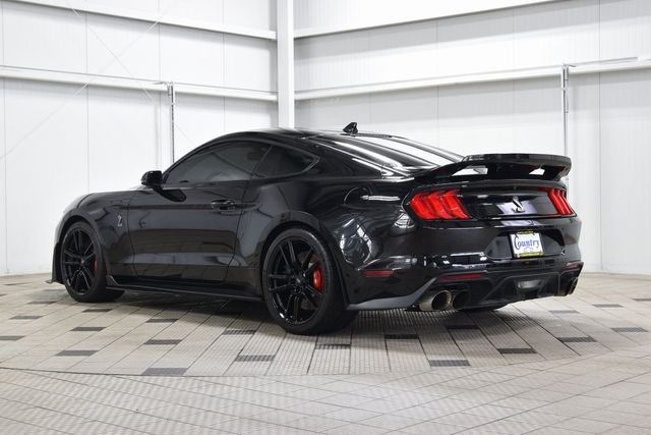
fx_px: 1031
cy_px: 218
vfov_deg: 23.8
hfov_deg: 35.0
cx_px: 326
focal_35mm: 57
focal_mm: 38
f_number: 6.3
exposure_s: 1/15
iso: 640
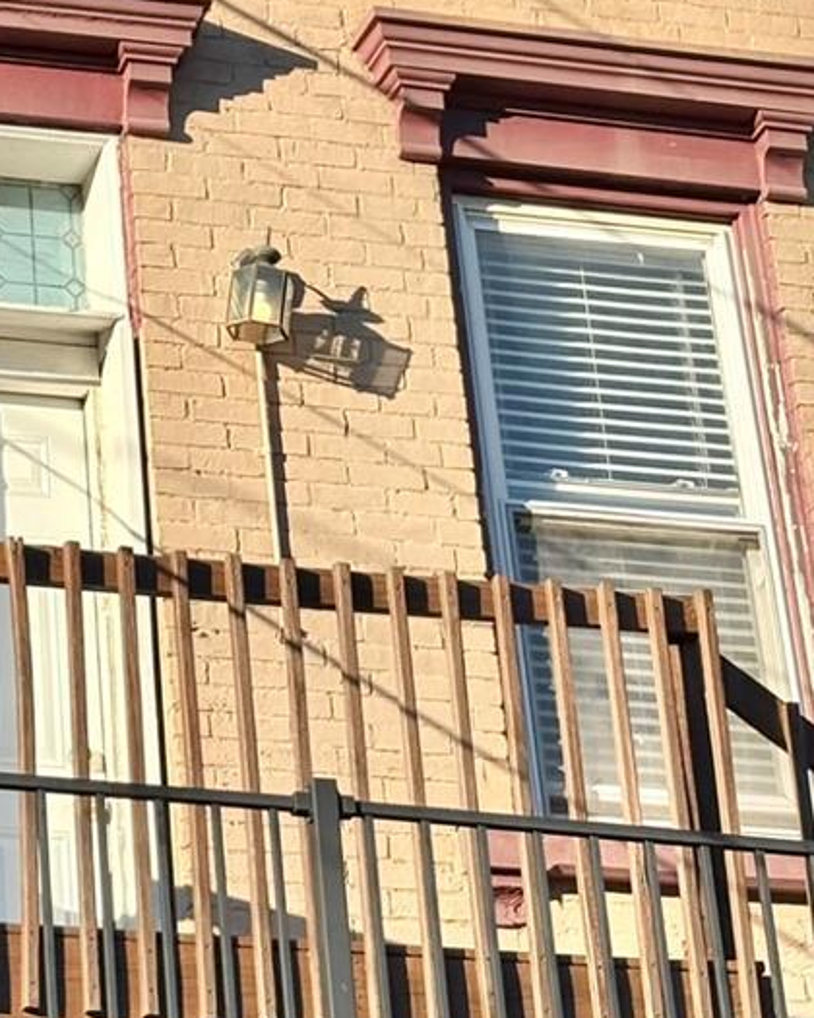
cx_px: -78
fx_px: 4367
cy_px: 107
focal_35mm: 145
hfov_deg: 10.5
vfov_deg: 13.2
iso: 32
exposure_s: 1/1901
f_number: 1.6
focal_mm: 5.96
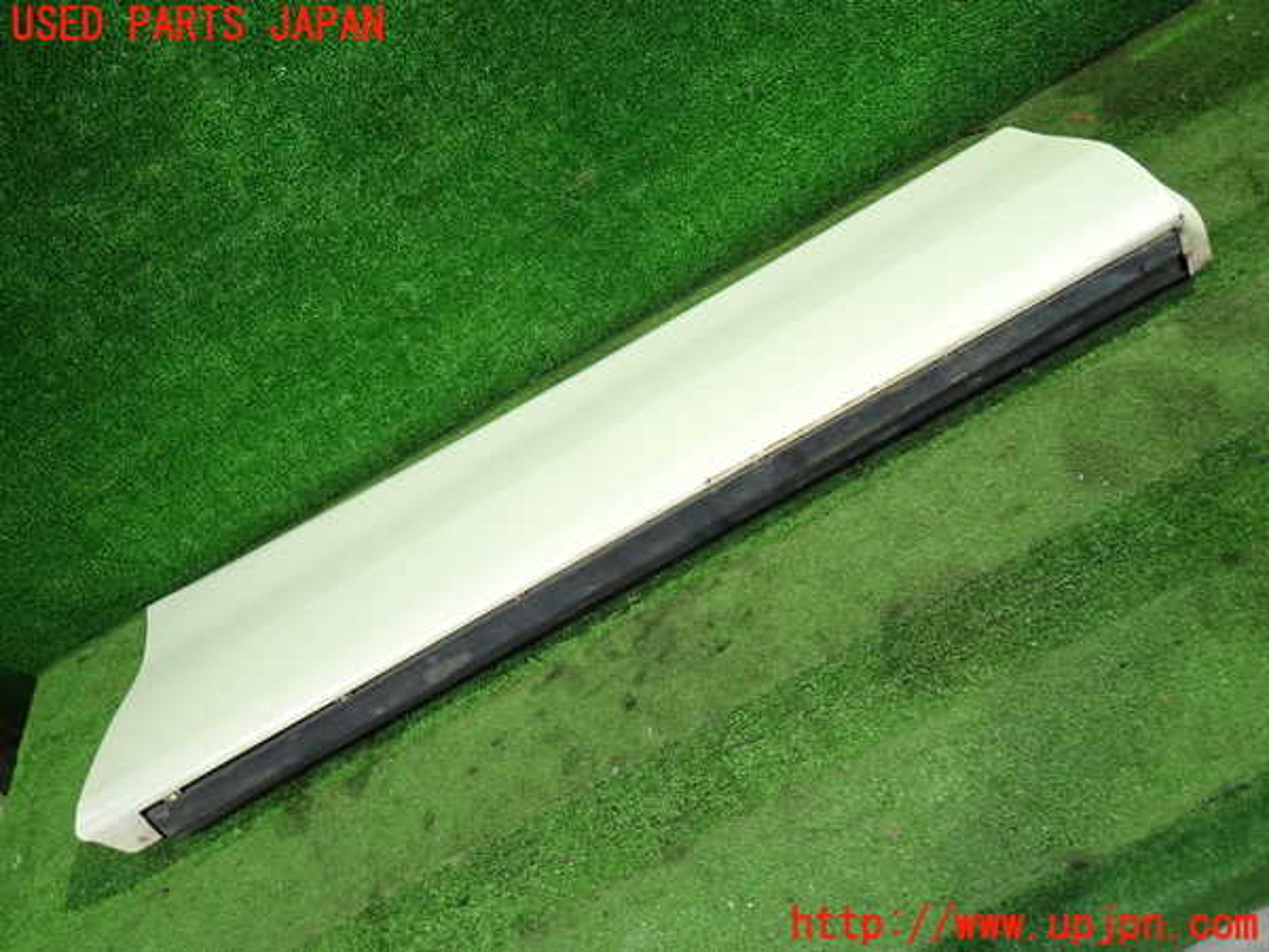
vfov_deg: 54.9
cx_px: 634
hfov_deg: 69.4
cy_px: 476
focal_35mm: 25
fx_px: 916
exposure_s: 1/30
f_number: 2
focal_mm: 4.5
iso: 320
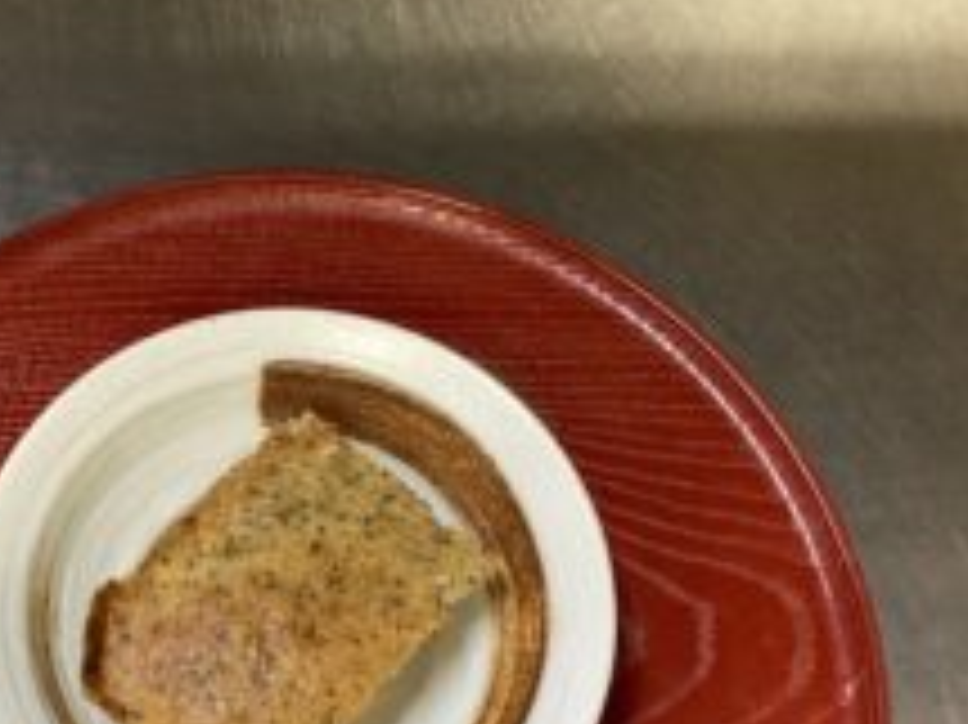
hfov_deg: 35.0
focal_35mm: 54
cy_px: 582
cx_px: 268
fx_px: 1509
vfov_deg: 26.5
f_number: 2.4
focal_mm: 3.3
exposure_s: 1/60
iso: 200
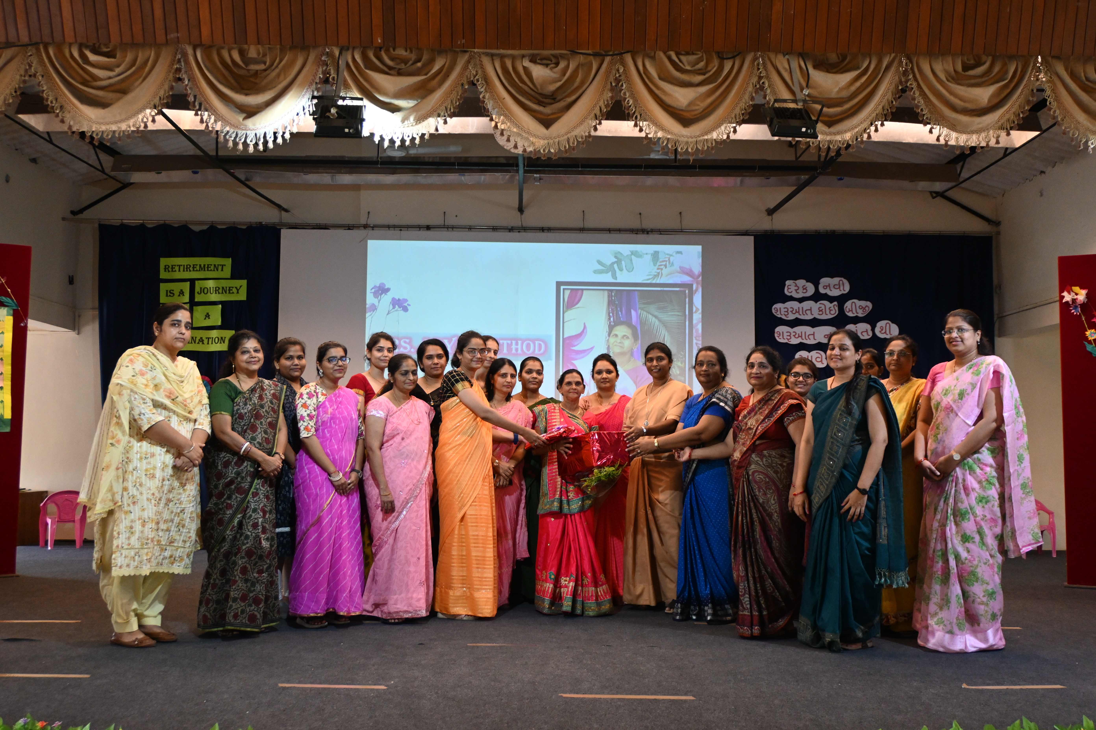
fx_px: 1005
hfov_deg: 57.2
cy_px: 365
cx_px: 548
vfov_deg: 40.0
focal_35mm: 33
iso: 1600
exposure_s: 1/125
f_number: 4
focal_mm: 22
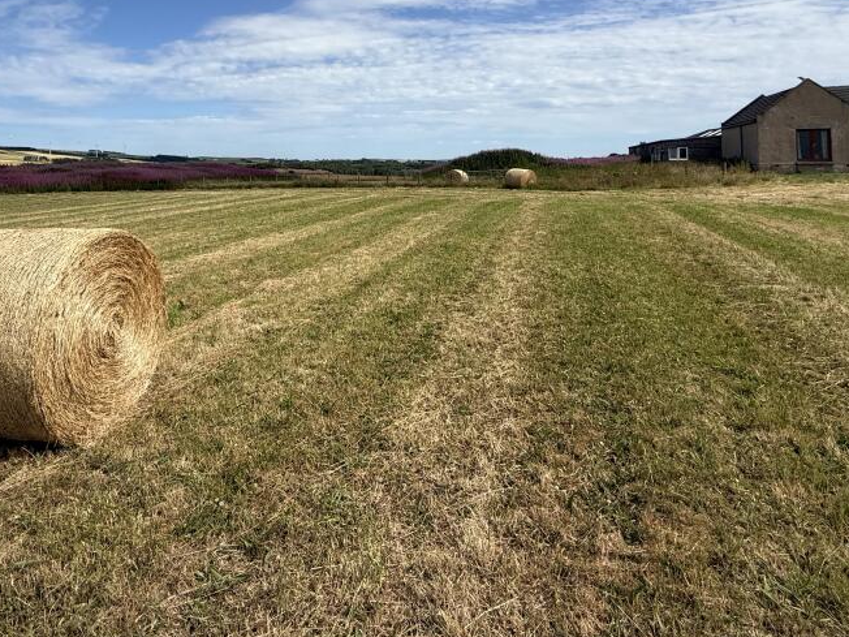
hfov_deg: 75.6
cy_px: 150
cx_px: 341
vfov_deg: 57.6
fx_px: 540
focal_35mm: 22
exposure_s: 1/3891
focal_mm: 2.22
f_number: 2.2
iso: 50
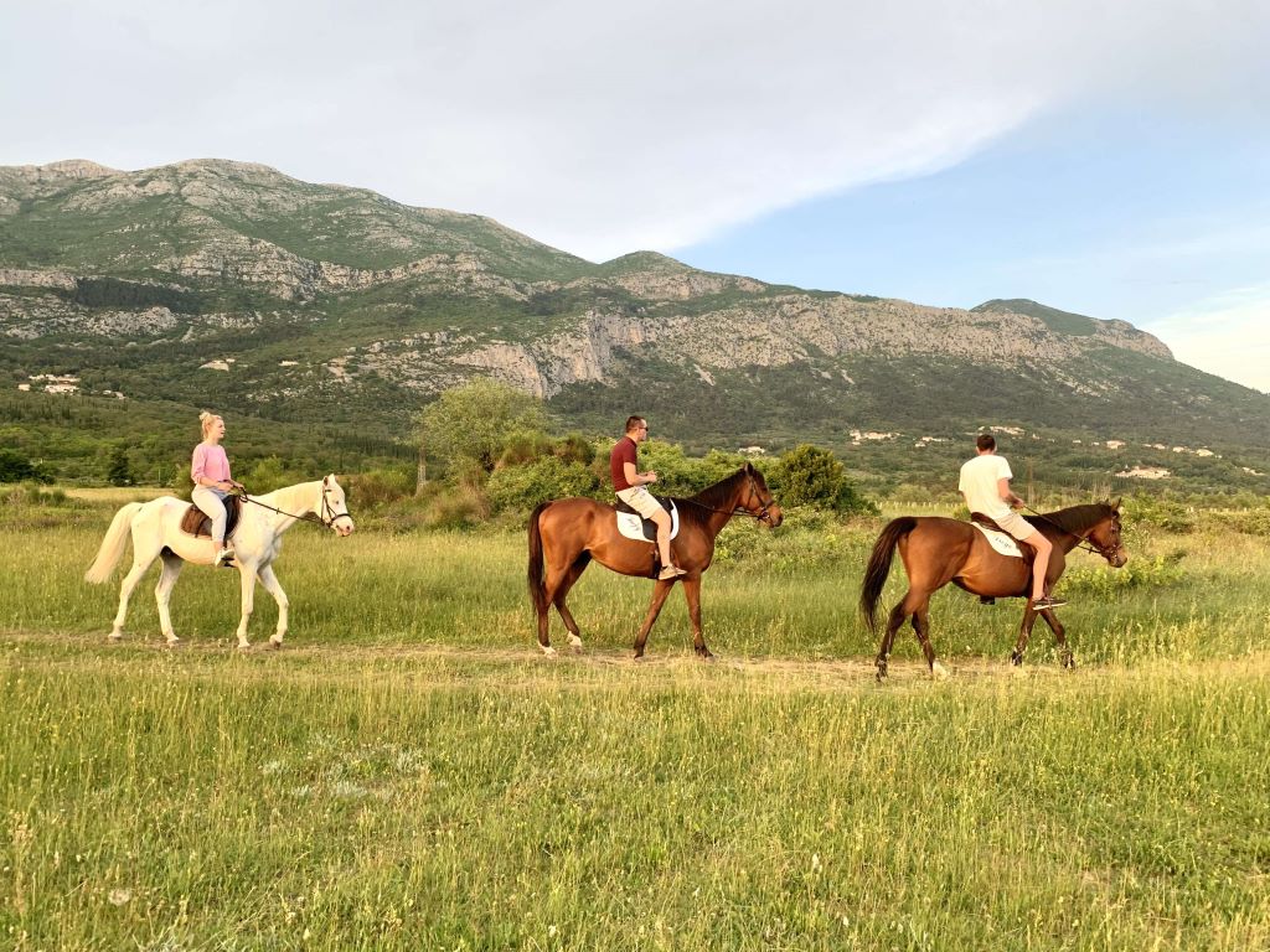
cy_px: 476
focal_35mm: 26
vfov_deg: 53.1
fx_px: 954
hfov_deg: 67.3
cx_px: 635
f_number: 1.8
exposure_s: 1/180
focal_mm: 4.25
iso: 25
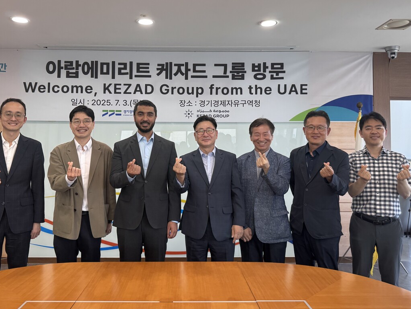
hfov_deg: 59.9
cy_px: 128
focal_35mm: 30
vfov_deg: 46.6
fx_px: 356
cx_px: 187
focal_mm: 6.76
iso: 160
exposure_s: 1/120
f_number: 1.78
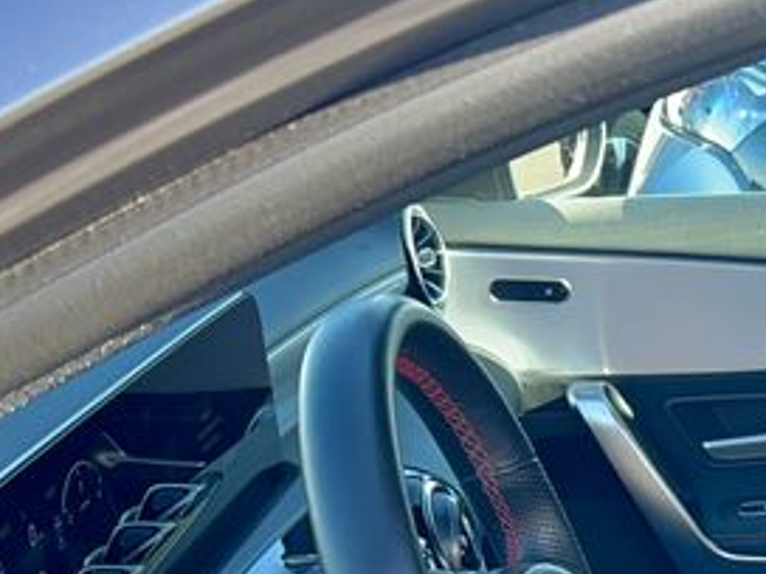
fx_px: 2169
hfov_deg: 19.1
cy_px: 1021
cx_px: 870
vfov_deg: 13.6
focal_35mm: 98
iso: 64
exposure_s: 1/86
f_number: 1.5
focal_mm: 5.7
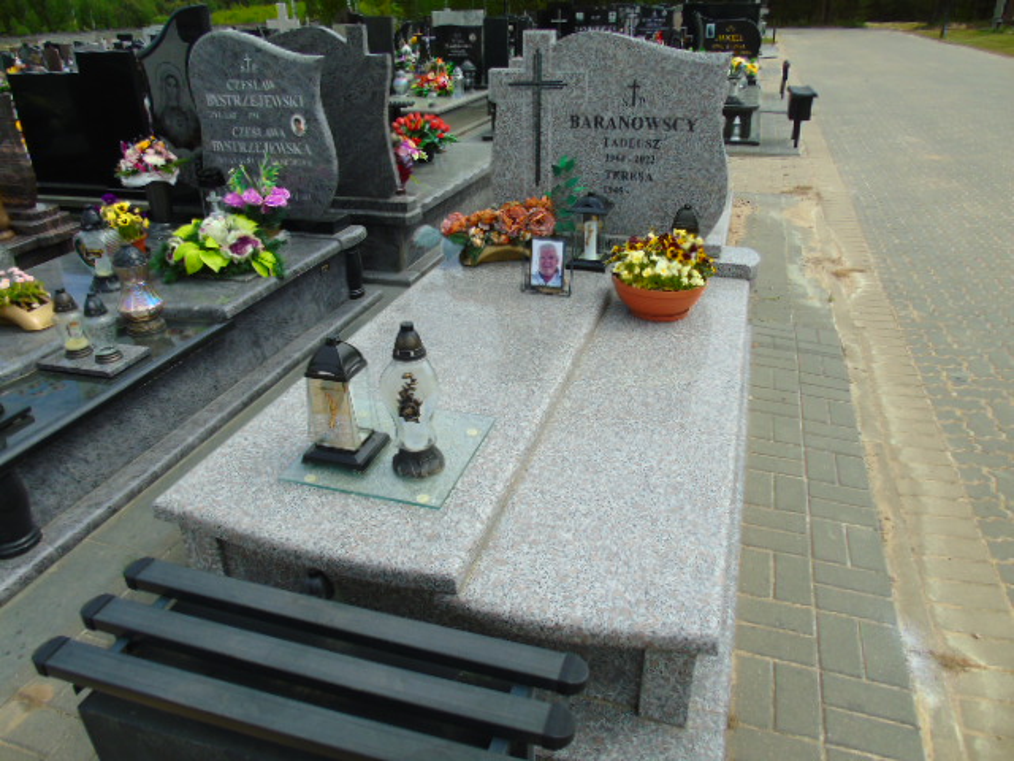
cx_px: 507
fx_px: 732
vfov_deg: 54.9
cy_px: 380
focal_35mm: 25
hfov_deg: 69.4
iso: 80
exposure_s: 1/1000
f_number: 3.4
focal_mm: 4.4
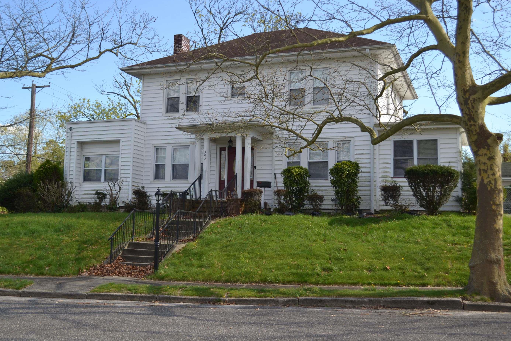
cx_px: 242
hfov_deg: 48.4
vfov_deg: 33.4
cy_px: 155
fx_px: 568
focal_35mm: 40
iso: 100
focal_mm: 24
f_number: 4
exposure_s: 1/320
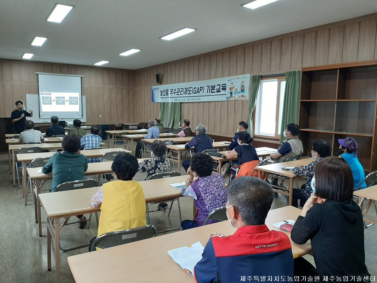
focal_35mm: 26
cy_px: 142
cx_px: 188
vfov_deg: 53.1
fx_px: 283
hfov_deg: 67.3
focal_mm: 3.93
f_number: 1.7
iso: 80
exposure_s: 1/60.2
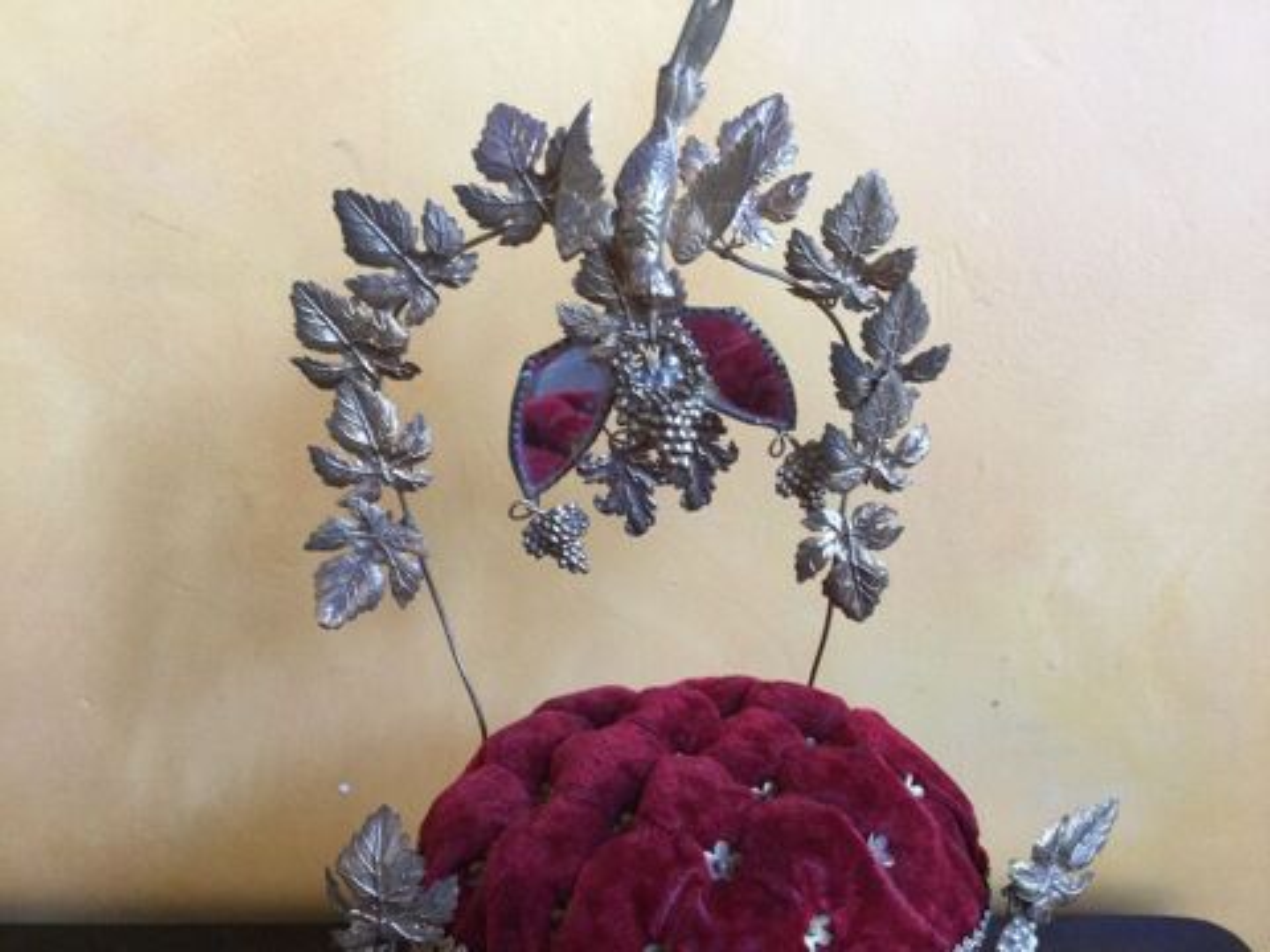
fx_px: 1137
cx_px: 635
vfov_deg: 45.4
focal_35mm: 31
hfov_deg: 58.4
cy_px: 476
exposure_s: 1/33
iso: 100
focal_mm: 3.3
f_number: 2.4
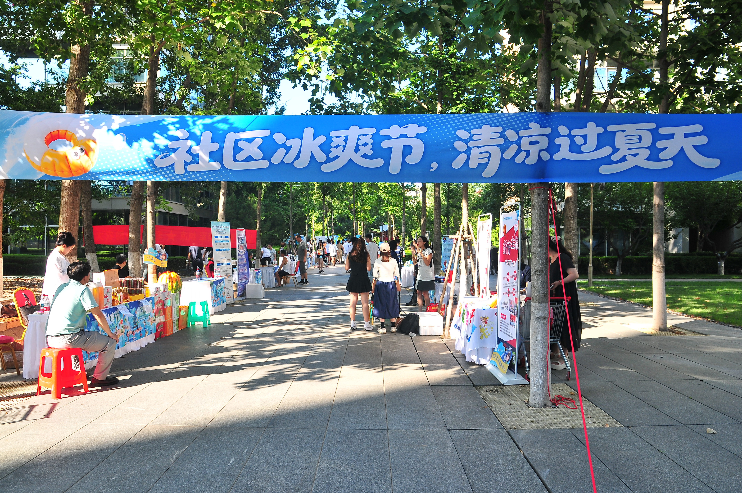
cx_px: 371
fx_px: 525
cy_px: 246
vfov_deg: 50.3
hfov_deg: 70.5
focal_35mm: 26
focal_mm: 17
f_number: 5.6
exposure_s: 1/160
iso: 200
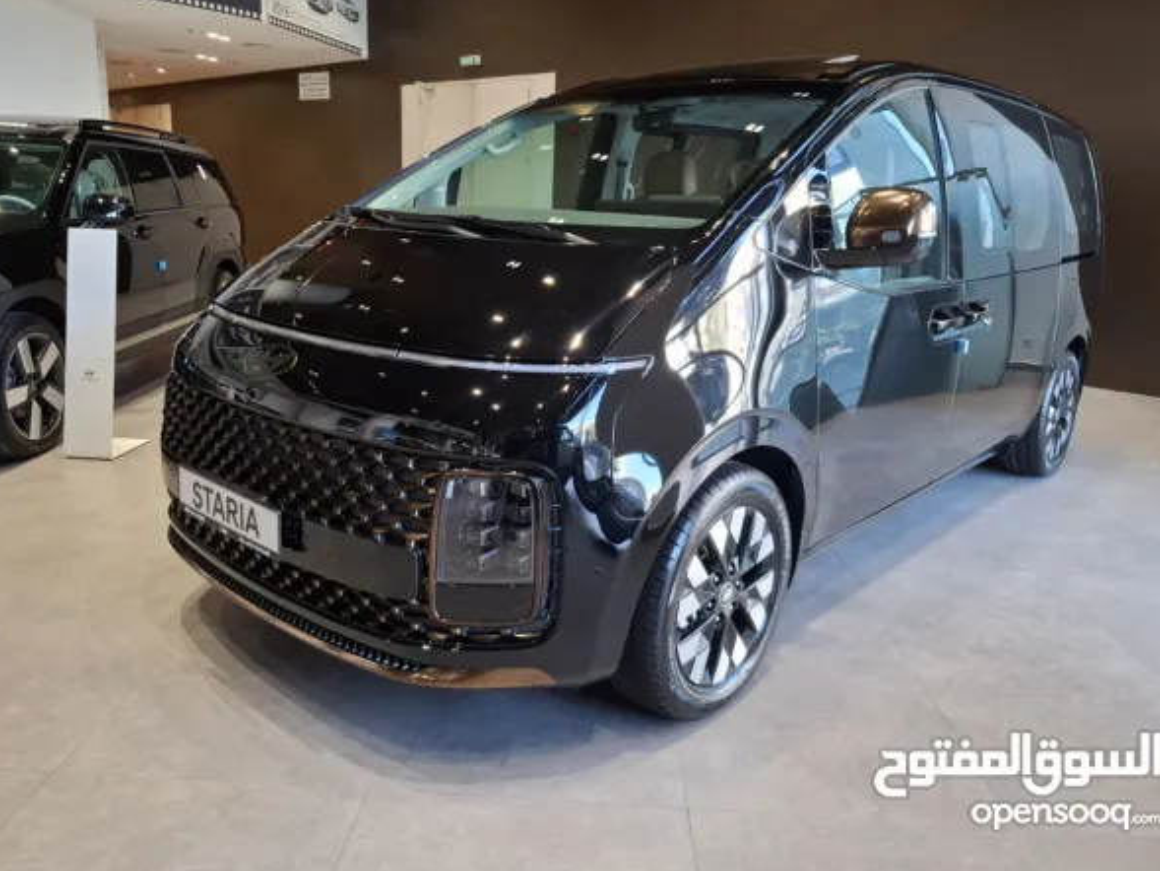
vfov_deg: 54.8
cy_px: 404
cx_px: 579
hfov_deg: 69.4
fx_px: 838
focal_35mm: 25
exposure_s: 1/100
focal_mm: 5.54
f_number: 1.8
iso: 250
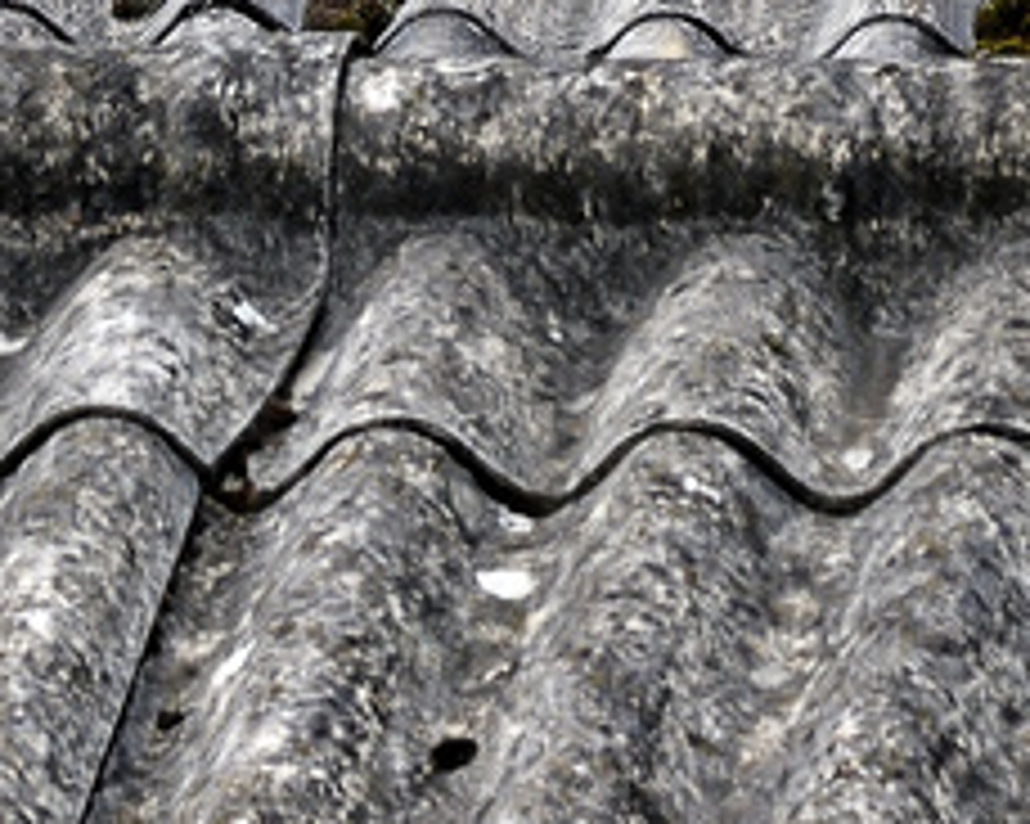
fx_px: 42233
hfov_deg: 1.4
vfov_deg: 1.1
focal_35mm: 1386
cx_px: 801
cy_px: -1015
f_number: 11
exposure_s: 1/200
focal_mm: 200
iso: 400
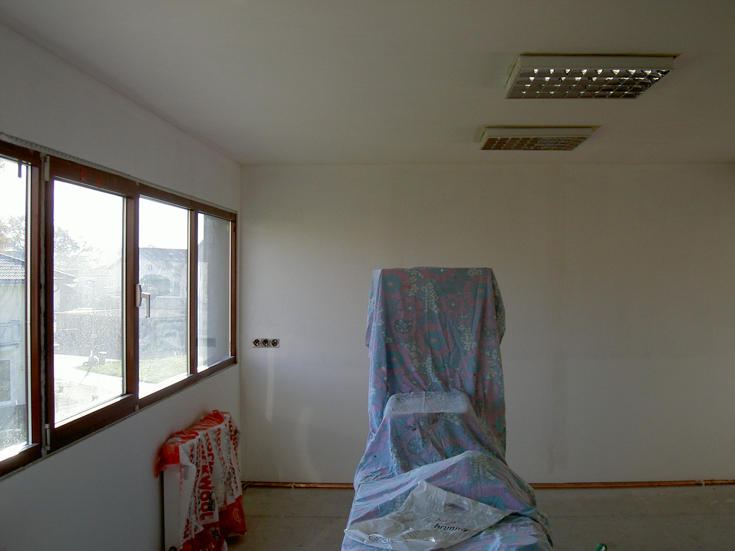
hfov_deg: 47.9
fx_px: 828
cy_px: 276
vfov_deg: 36.8
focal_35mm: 39
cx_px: 368
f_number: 4.7
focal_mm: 8
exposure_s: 1/167
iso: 100
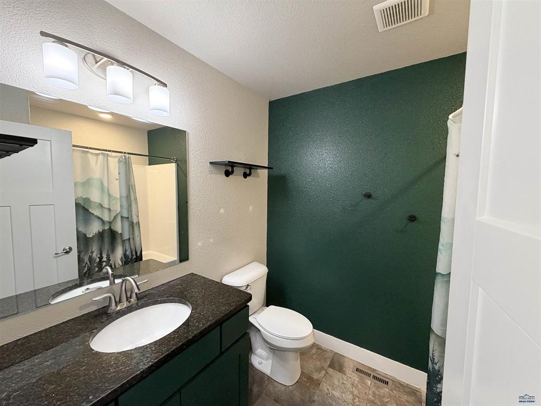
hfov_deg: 102.1
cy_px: 203
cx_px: 270
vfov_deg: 85.7
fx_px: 219
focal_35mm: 14
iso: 250
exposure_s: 1/60
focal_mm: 2.22
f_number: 2.2
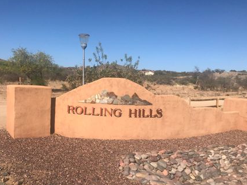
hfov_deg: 55.2
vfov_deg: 42.9
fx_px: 235
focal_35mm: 33
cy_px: 105
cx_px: 107
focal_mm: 3.99
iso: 20
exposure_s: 1/4000
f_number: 1.8
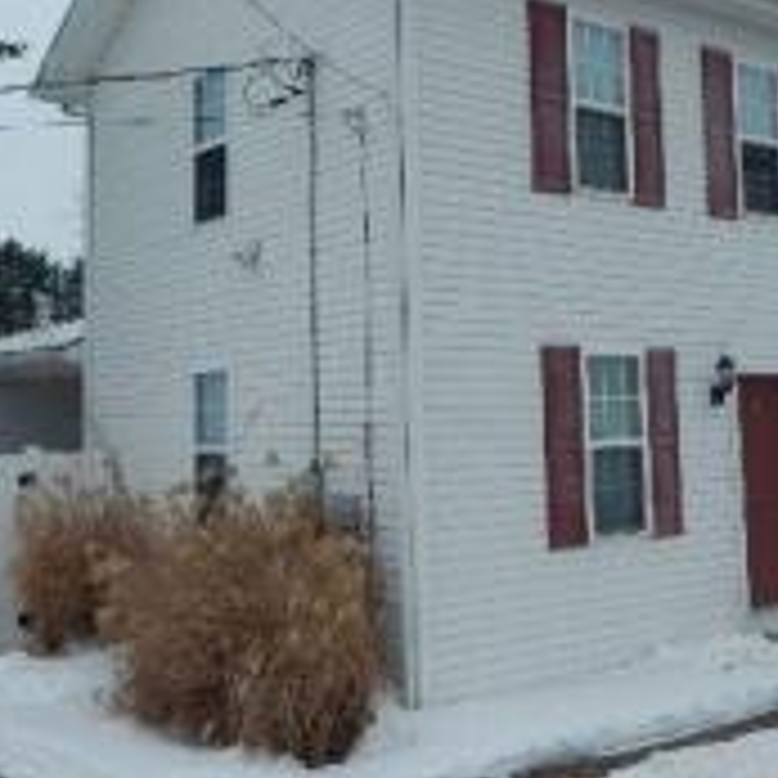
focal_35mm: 45
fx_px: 1144
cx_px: 387
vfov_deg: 37.4
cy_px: 306
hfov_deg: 37.6
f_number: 6
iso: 125
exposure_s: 1/500
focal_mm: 4
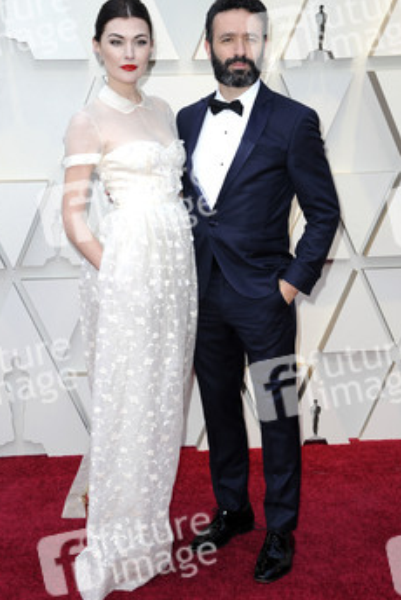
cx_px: 179
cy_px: 293
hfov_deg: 19.0
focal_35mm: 72
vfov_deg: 28.0
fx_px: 1200
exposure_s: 1/250
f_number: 8
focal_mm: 62
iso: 800
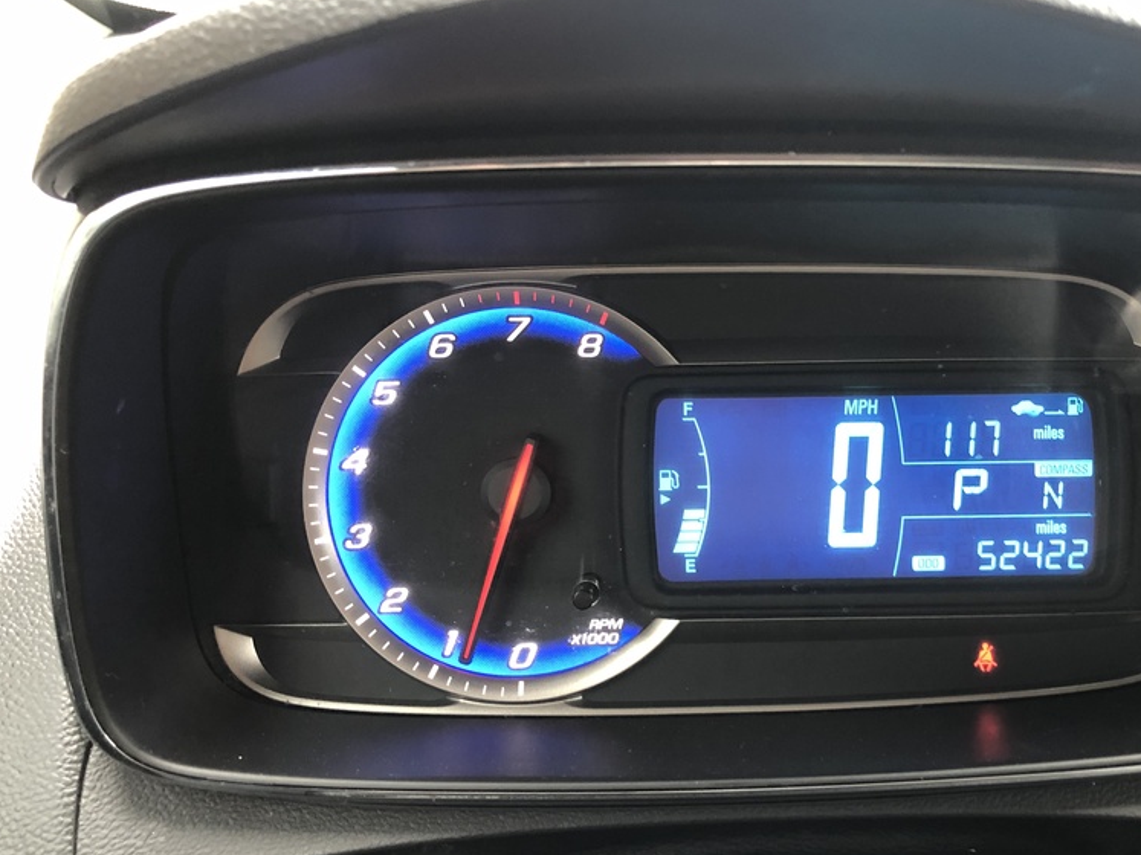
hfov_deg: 50.7
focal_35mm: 36
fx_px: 1186
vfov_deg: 39.6
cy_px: 460
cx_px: 729
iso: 64
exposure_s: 1/15
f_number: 1.8
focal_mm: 3.99
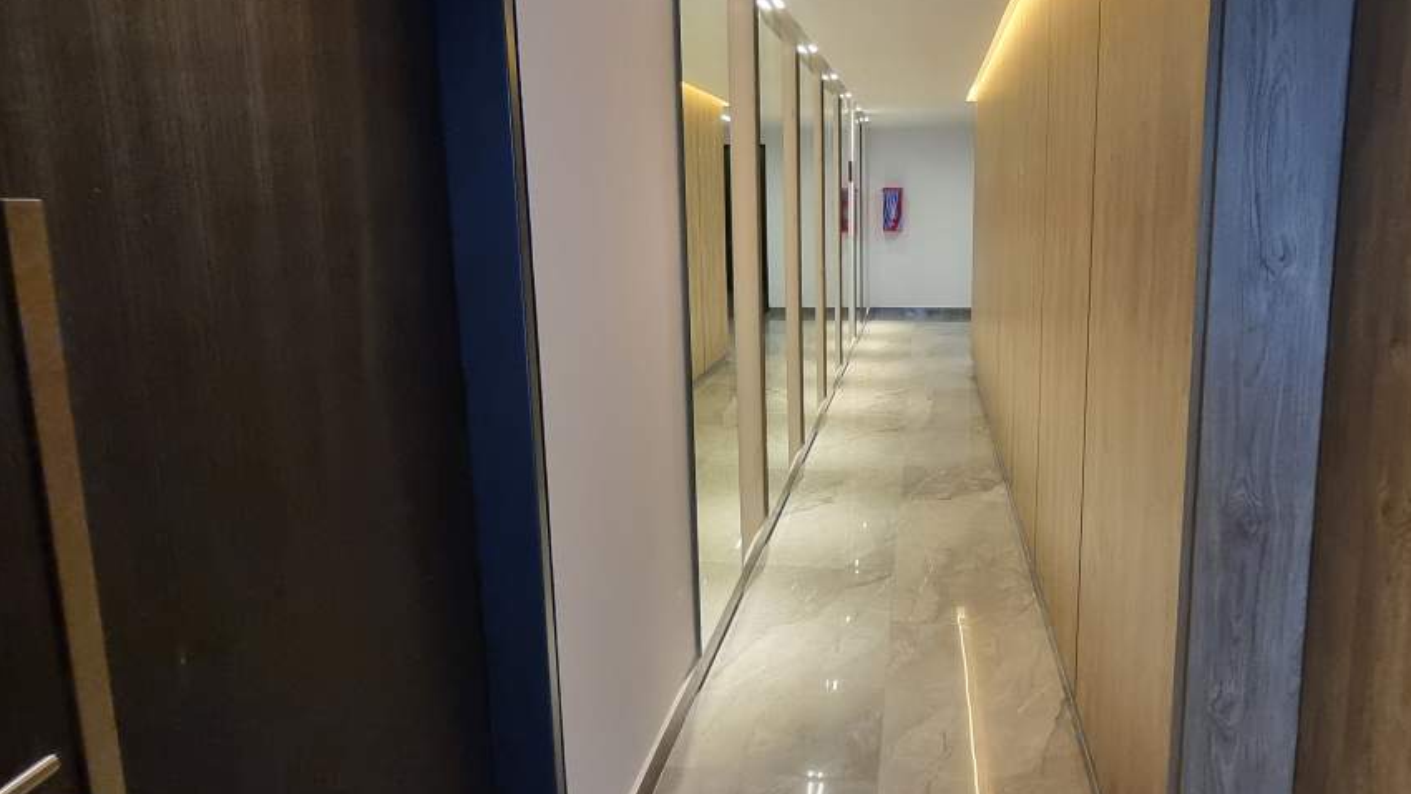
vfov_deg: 55.4
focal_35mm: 20
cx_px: 805
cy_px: 311
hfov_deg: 86.1
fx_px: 748
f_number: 2.2
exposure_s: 1/50
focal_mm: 1.74
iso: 320
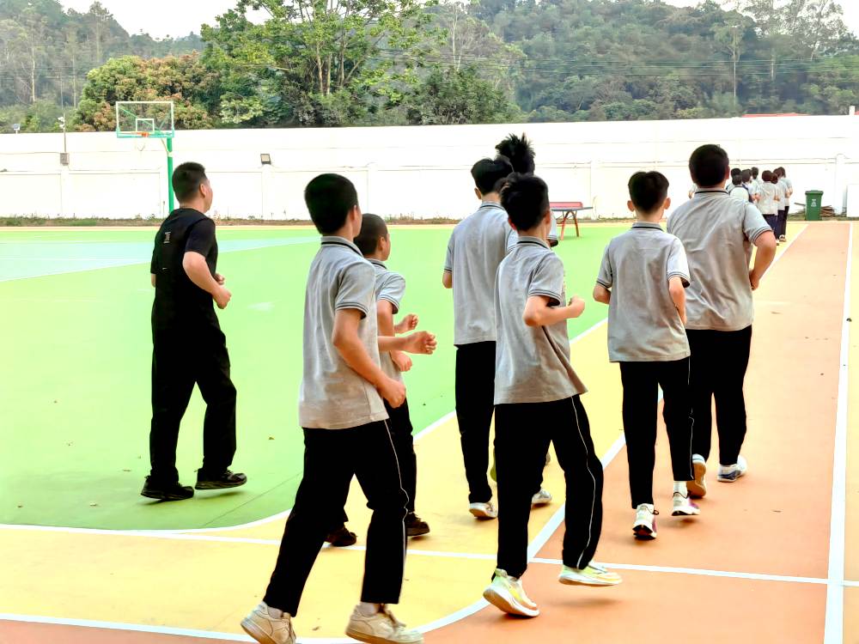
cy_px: 322
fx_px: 1315
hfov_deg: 36.2
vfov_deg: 27.5
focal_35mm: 53
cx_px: 430
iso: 250
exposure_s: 1/394
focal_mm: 5.54
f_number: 1.8
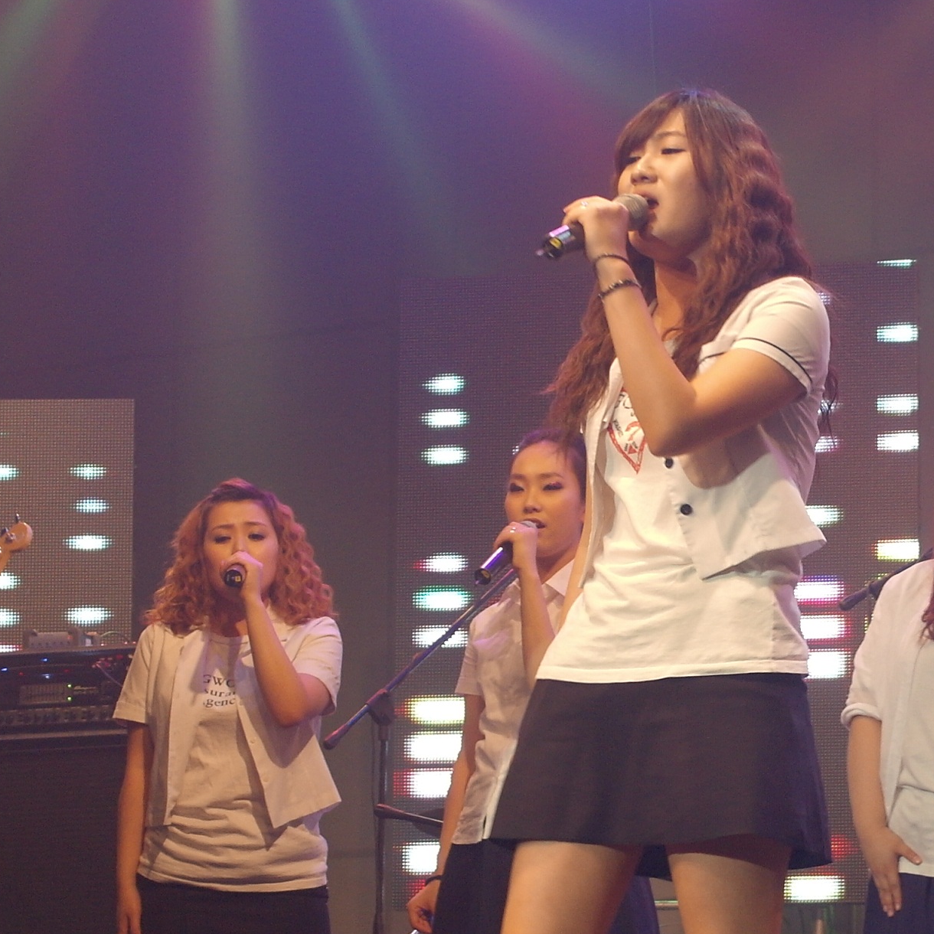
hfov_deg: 15.7
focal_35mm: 110
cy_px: 582
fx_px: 3358
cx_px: 807
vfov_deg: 15.8
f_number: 4
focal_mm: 28
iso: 320
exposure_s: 1/50
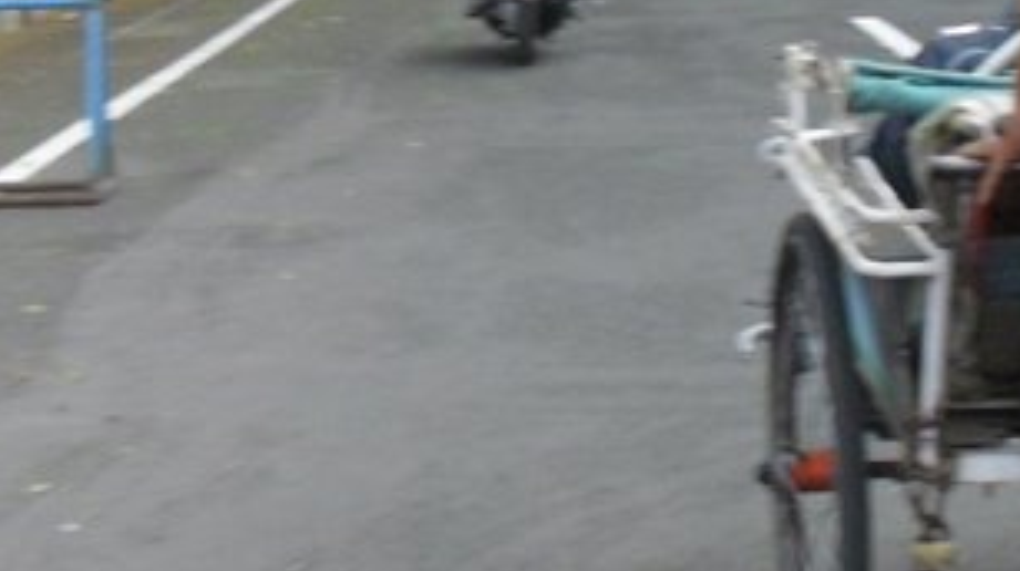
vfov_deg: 10.9
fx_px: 2918
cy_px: -159
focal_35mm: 108
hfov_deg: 19.8
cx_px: 419
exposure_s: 1/100
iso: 400
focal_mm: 6.2
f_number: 2.8
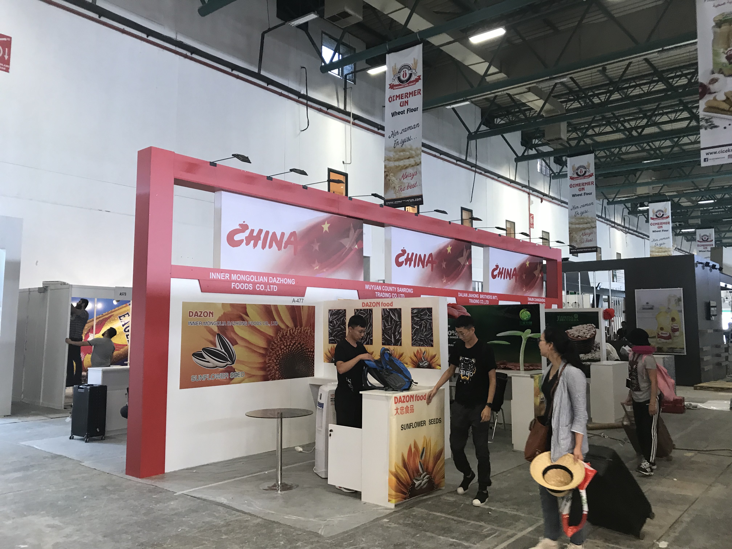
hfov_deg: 63.4
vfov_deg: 49.7
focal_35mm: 28
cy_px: 274
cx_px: 366
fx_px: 592
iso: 40
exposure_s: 1/17
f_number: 1.8
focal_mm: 3.99
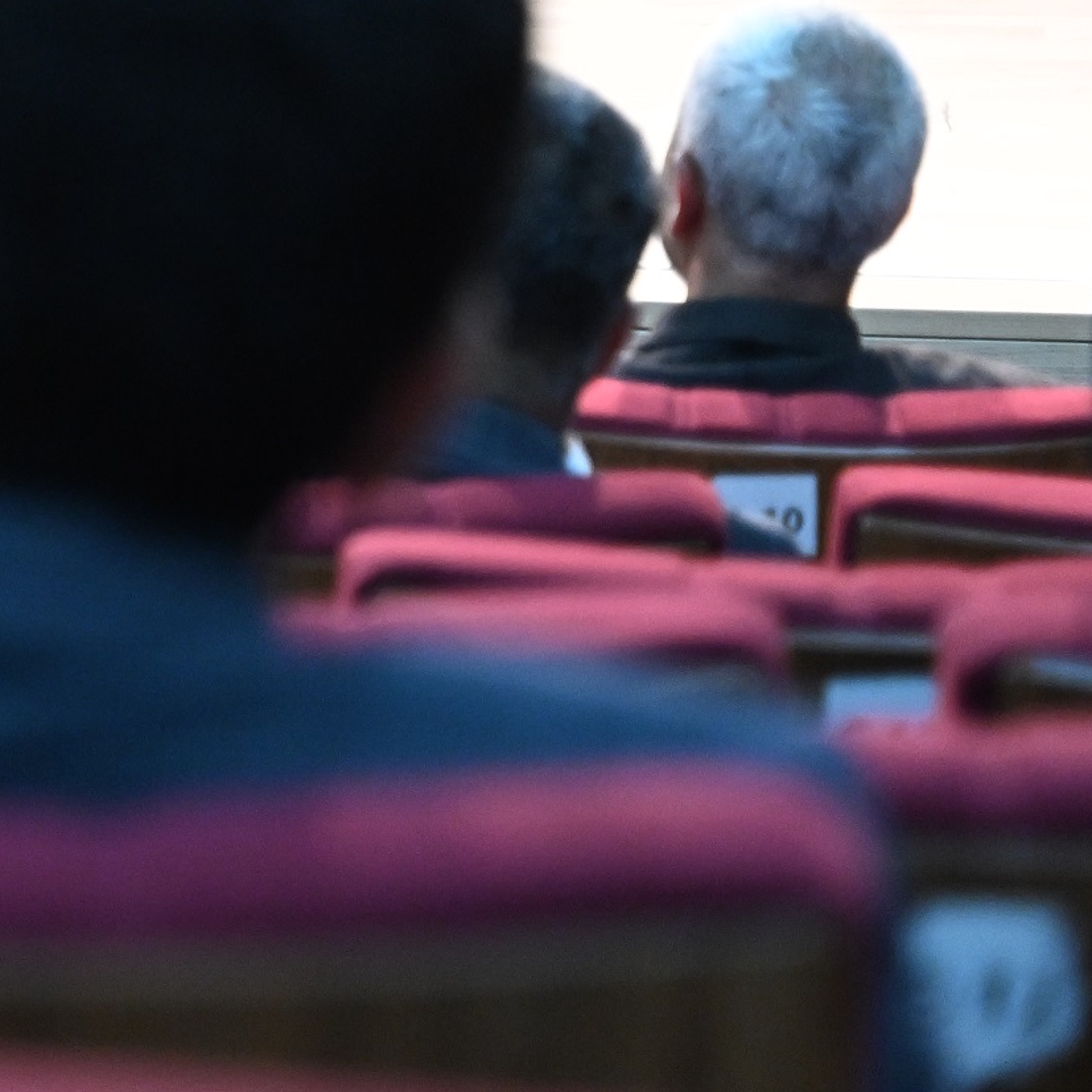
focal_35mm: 297
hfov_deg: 5.7
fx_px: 10600
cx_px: -1445
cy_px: -207
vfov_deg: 5.9
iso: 1600
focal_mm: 70
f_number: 2.8
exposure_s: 1/40
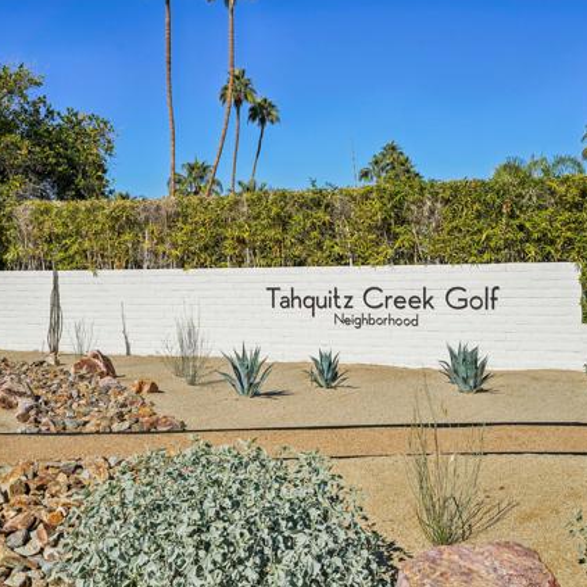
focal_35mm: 45
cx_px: 294
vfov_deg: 37.6
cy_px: 292
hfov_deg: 37.6
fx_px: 863
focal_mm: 35
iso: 100
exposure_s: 1/1000
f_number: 8
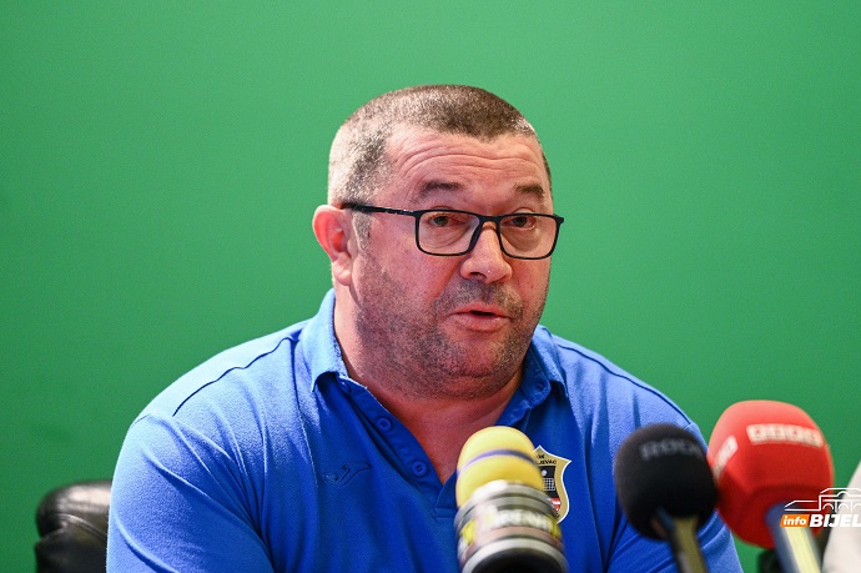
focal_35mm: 232
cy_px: 252
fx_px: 5545
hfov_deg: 8.9
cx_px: 459
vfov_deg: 5.9
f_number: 2.8
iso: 2500
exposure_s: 1/125
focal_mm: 200
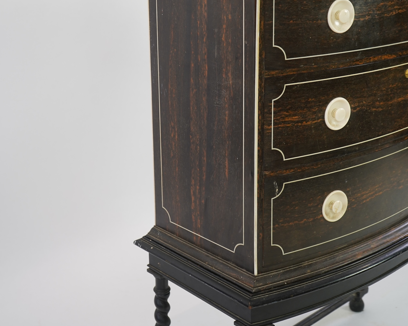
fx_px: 616
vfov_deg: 29.3
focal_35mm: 51
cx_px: 205
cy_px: 93
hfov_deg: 36.7
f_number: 5
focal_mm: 36
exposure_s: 1/60
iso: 400
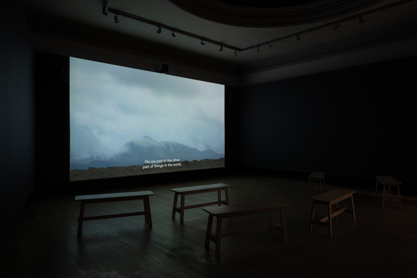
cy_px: 139
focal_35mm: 23
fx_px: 266
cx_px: 208
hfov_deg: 76.1
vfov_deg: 55.1
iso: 100
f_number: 9
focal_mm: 23
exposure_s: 1
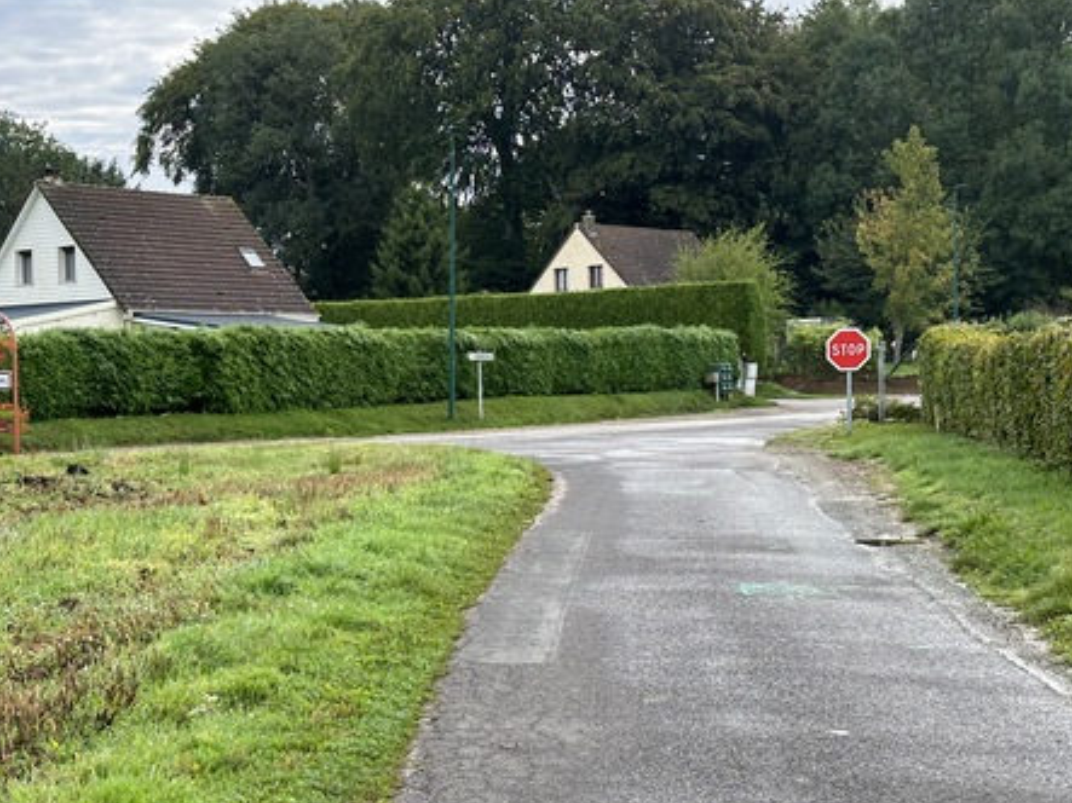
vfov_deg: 22.6
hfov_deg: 29.8
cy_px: 455
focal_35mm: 65
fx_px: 2012
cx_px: 436
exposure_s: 1/527
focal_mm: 6.86
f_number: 1.78
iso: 64
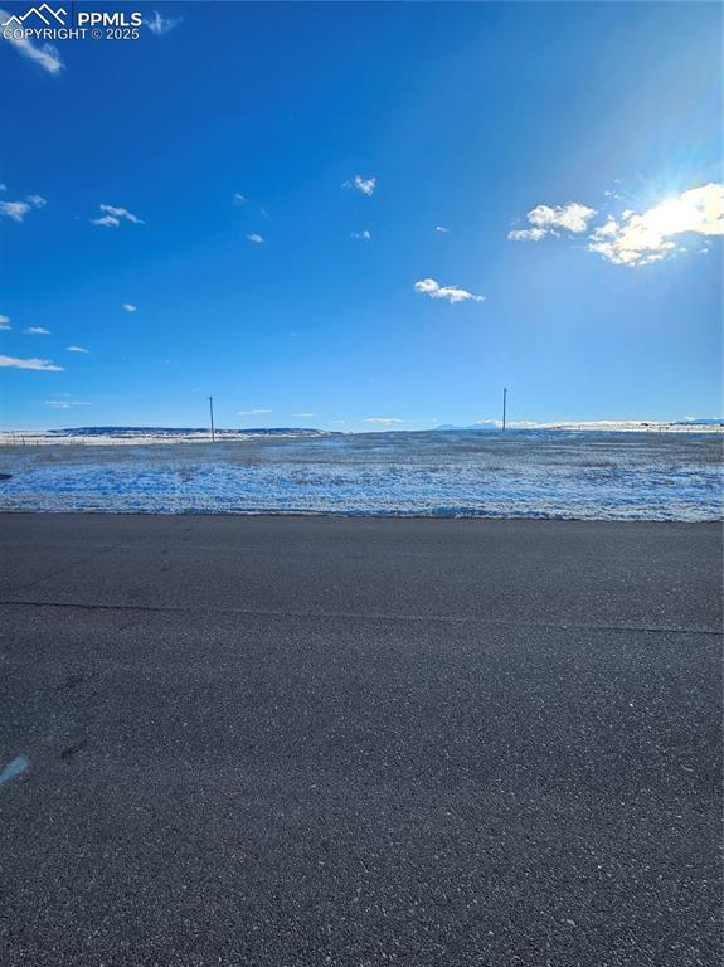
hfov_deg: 89.9
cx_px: 362
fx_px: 363
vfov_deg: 106.2
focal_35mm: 13
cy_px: 484
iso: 50
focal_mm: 2.2
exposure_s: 1/3483
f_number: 2.2
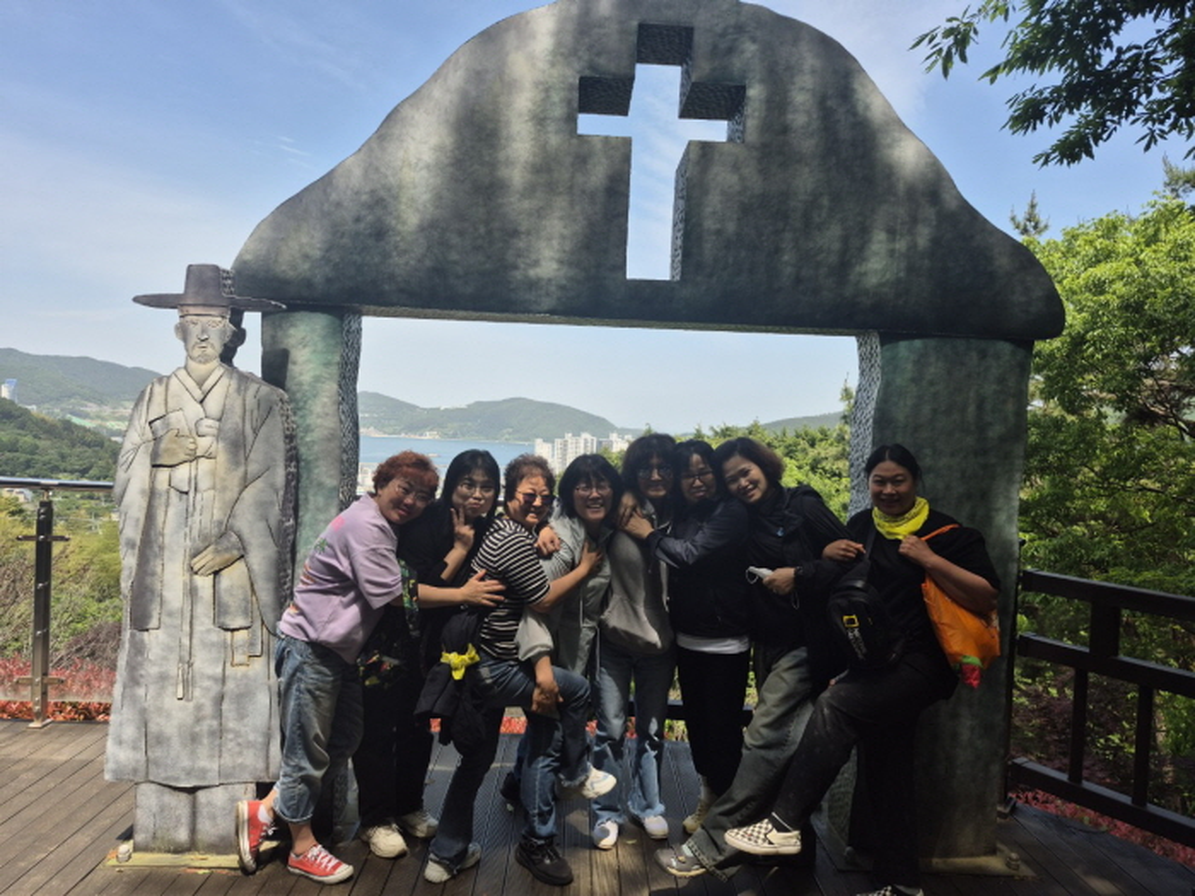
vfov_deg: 58.9
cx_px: 598
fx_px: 794
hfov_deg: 73.9
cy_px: 448
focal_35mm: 23
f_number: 1.8
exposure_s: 1/1250
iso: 25
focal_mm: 5.4
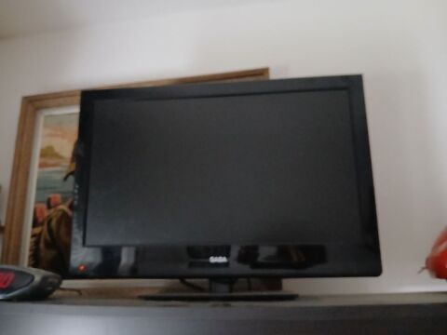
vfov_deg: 53.1
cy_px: 168
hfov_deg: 67.3
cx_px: 224
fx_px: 336
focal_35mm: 26
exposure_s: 1/16.7
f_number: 1.8
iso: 2000
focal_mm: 3.98
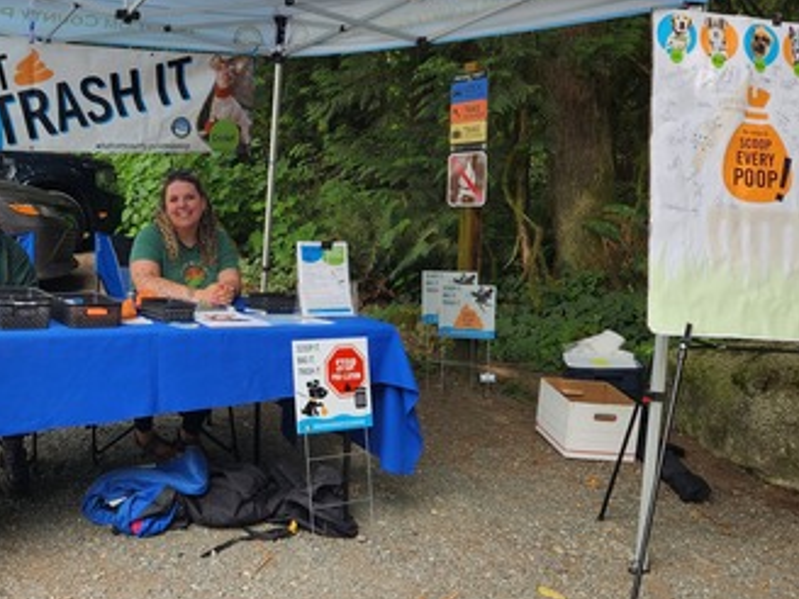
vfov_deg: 35.9
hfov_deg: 45.5
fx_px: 923
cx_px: 218
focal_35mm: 40
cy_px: 256
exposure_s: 1/210
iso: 20
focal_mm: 5.4
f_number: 1.8
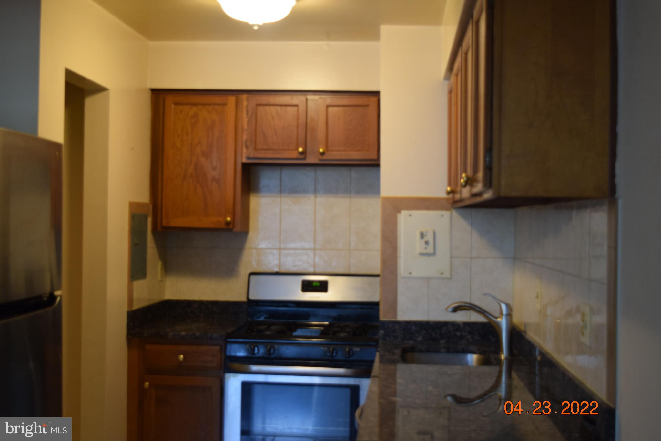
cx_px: 330
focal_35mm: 45
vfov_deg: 29.9
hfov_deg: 43.6
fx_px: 826
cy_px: 220
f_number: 4.2
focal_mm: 30
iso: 640
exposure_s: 1/60
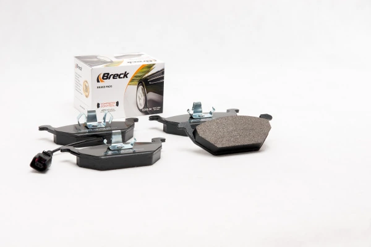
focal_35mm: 90
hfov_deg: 22.6
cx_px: 186
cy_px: 124
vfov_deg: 15.2
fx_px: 927
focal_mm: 60
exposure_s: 1/200
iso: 100
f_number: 11
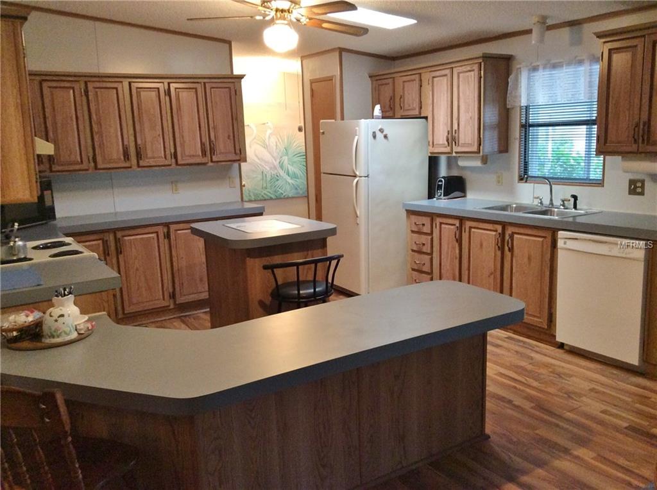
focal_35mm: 32
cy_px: 245
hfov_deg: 56.9
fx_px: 606
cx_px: 328
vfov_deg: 44.0
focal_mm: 3.3
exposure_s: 1/24
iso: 200
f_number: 2.4
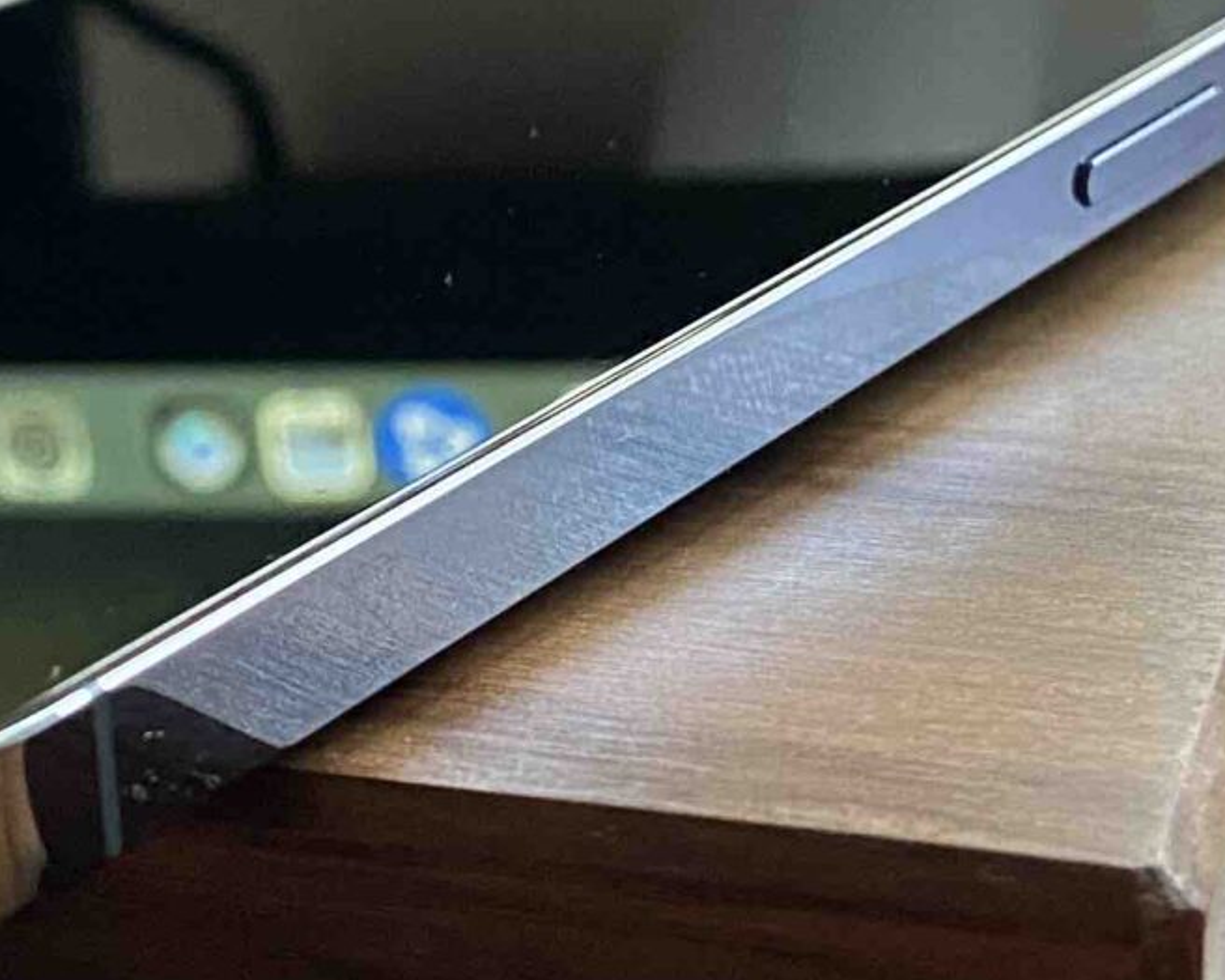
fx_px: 3590
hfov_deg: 19.1
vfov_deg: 15.5
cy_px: 418
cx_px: 194
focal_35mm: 99
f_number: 1.8
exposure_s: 1/60
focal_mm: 4.25
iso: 500
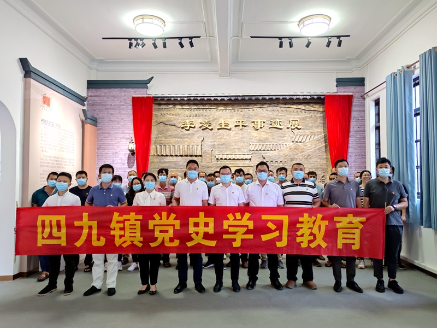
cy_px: 164
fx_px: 303
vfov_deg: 56.8
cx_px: 218
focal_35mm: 24
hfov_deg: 71.6
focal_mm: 6.72
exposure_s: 1/100
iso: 251
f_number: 1.69
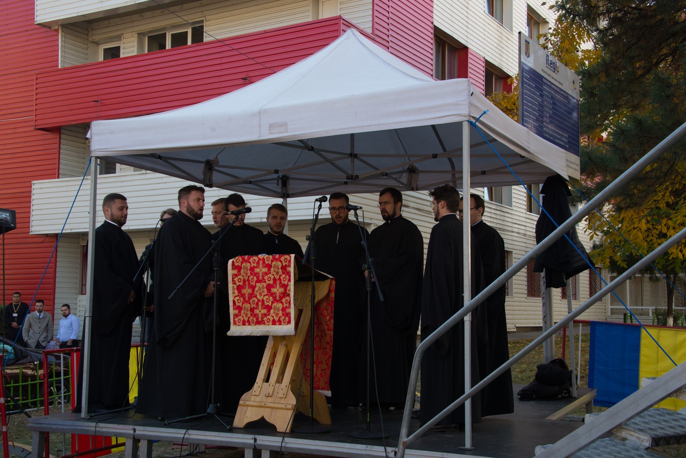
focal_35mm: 45
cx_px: 343
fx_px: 858
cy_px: 229
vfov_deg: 29.9
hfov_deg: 43.6
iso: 100
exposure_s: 1/50
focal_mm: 45
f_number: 8
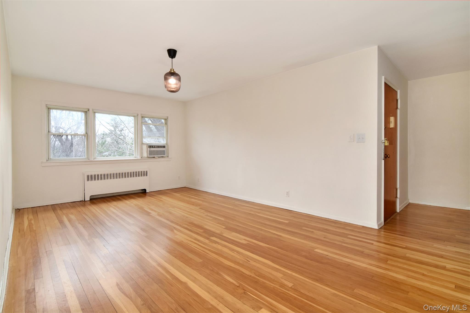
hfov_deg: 95.0
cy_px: 156
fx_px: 215
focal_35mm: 16
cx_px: 235
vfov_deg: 72.0
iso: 640
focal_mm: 11
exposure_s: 1/60
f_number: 9
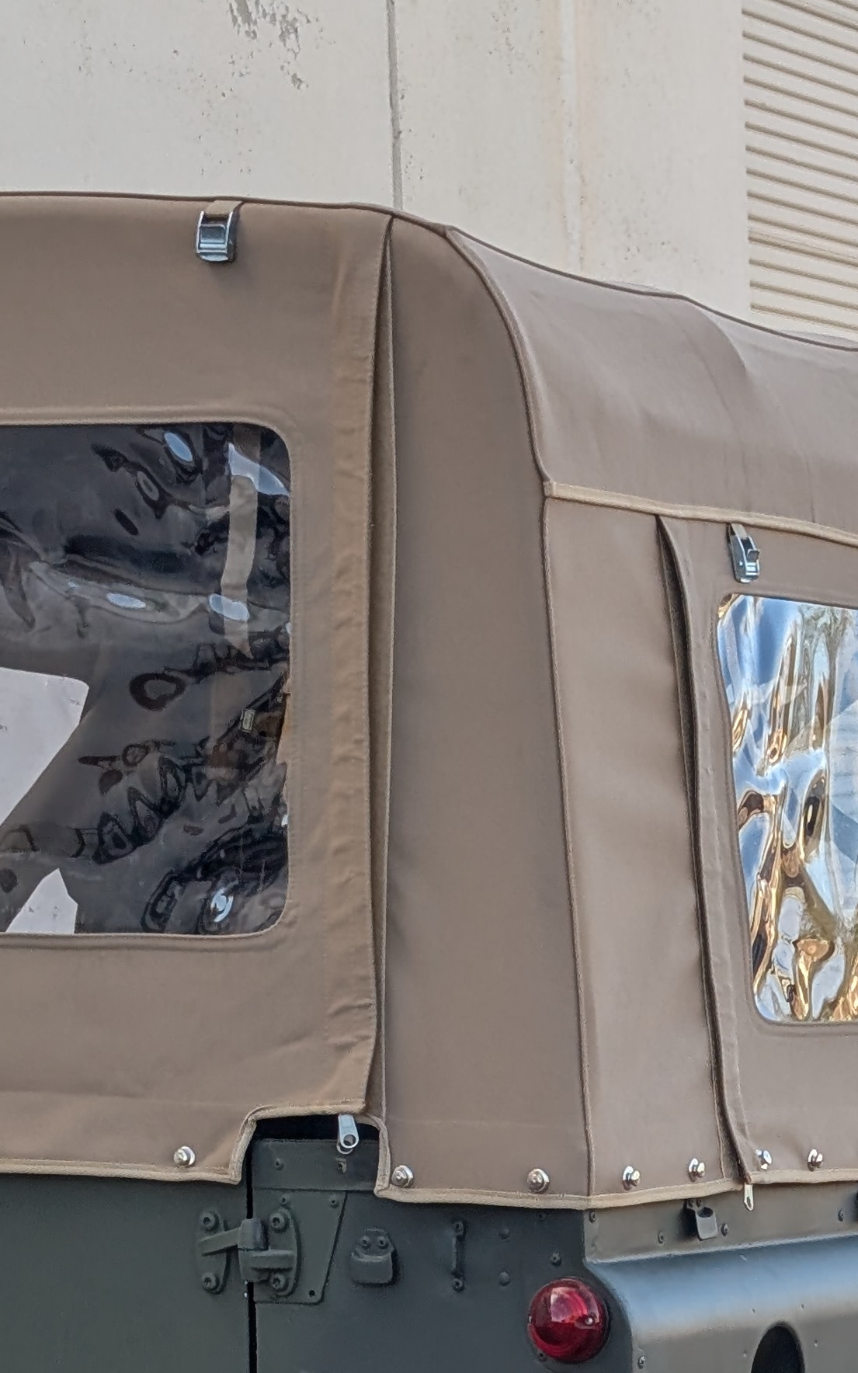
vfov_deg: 17.0
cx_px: 883
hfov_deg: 10.8
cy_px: 1382
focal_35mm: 120
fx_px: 4490
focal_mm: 6.9
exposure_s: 1/332
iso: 19
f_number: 1.68
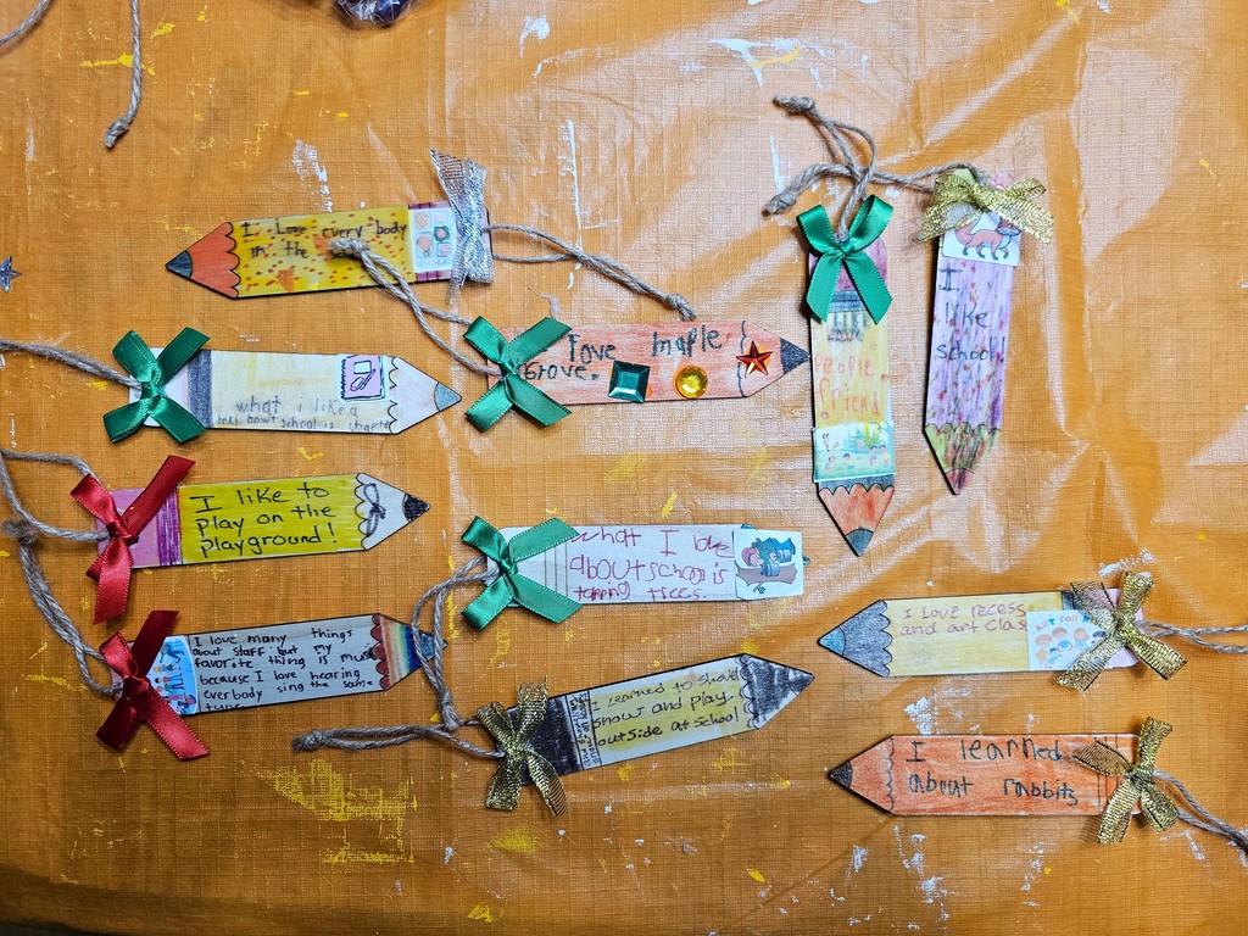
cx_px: 624
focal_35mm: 23
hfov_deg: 73.9
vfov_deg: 58.9
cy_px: 468
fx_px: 829
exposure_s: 1/120
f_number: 1.7
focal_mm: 6.3
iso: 320
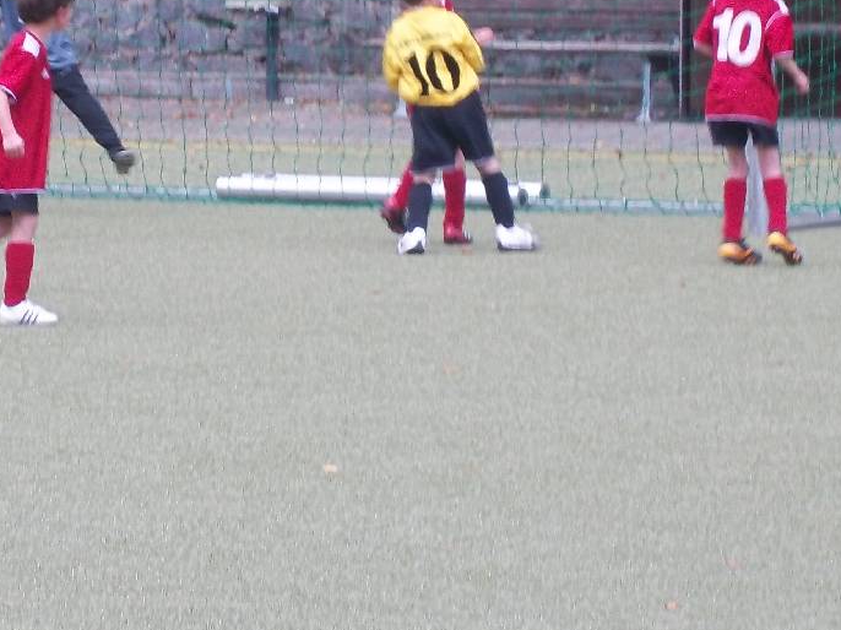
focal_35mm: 294
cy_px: 75
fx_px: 7140
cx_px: 168
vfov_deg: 5.0
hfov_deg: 6.7
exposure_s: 1/60
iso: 113
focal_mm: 25.3
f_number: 5.9
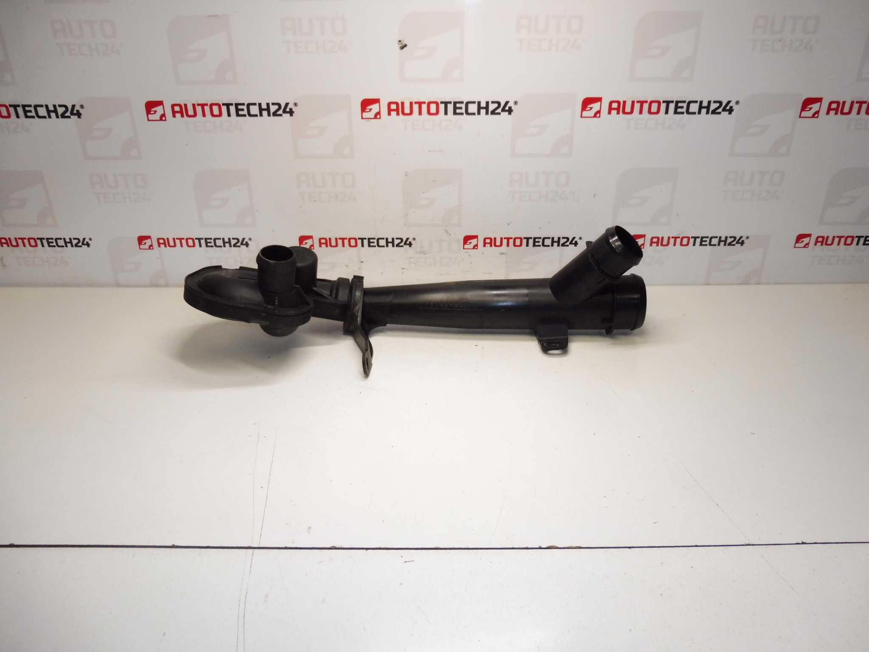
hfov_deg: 71.6
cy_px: 326
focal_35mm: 24
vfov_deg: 56.8
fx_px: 602
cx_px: 434
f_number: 3.5
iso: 200
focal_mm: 4.3
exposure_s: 1/125
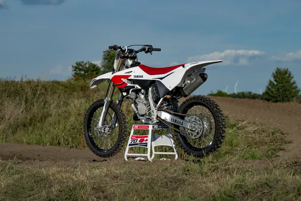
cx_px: 150
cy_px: 100
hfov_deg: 20.0
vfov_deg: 13.4
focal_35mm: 102
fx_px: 853
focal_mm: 102
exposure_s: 1/2000
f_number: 6.3
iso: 200
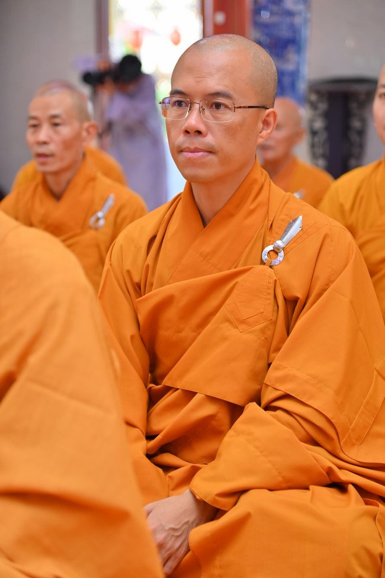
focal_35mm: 92
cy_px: 289
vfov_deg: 22.1
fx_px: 1477
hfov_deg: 14.9
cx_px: 192
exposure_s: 1/160
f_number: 4.5
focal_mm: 92
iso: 1250
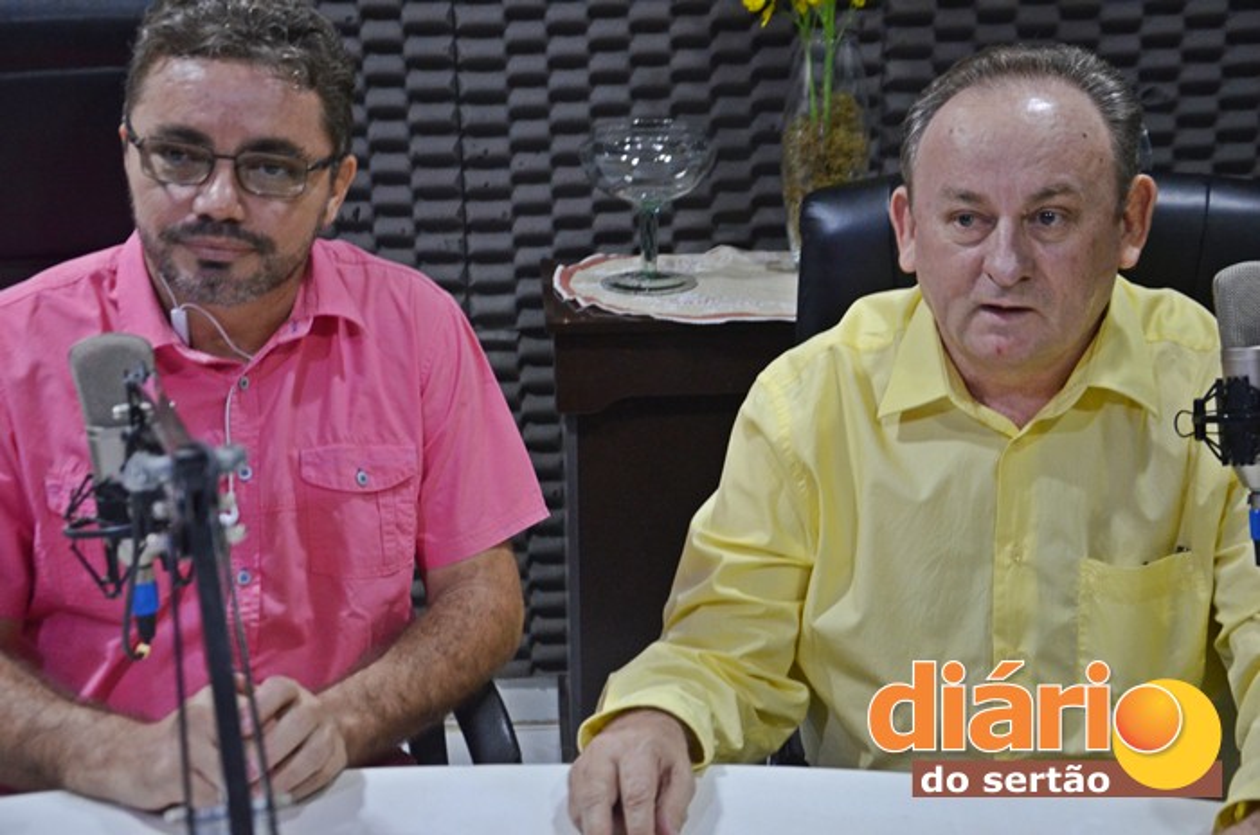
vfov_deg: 21.5
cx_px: 630
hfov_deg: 31.9
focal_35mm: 63
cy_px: 418
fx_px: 2201
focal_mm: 42
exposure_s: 1/20
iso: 1600
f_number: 4.8
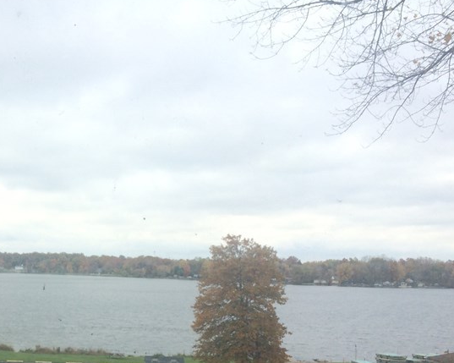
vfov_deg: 27.6
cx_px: 45
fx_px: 725
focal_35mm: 54
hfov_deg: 33.0
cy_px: 286
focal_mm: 4.15
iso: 32
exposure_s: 1/651
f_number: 2.2
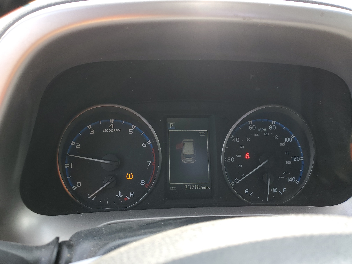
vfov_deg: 53.1
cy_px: 132
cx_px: 176
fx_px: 264
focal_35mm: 26
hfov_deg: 67.3
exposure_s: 1/137
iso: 50
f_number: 1.5
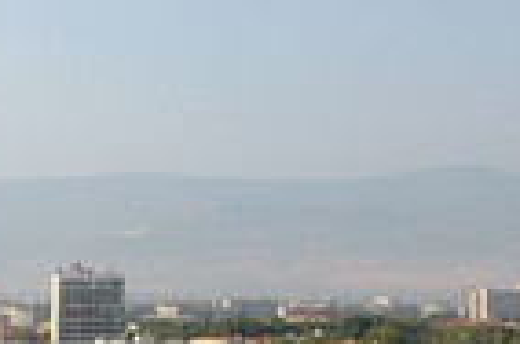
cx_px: -218
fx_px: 1672
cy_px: 450
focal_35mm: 116
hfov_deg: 16.4
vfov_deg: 11.4
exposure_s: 1/200
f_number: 10
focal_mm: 26
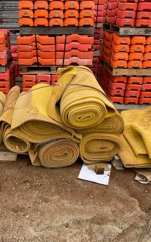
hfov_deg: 30.3
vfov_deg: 47.2
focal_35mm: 42
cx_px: 45
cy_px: 119
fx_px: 276
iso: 16
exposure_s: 1/1311
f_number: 1.8
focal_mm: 3
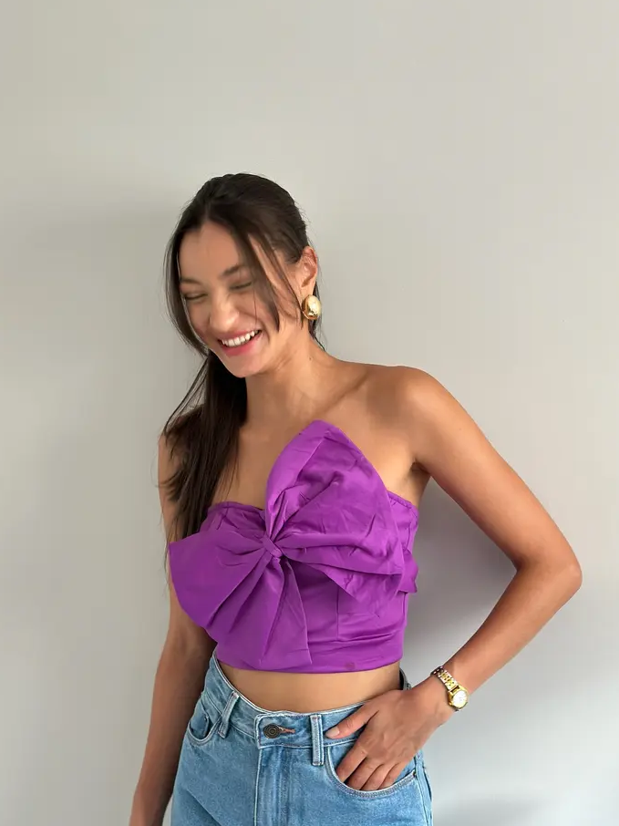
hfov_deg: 27.5
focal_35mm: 53
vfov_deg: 36.2
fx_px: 1264
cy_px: 421
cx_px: 302
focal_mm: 6.86
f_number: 1.78
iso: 125
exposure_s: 1/75
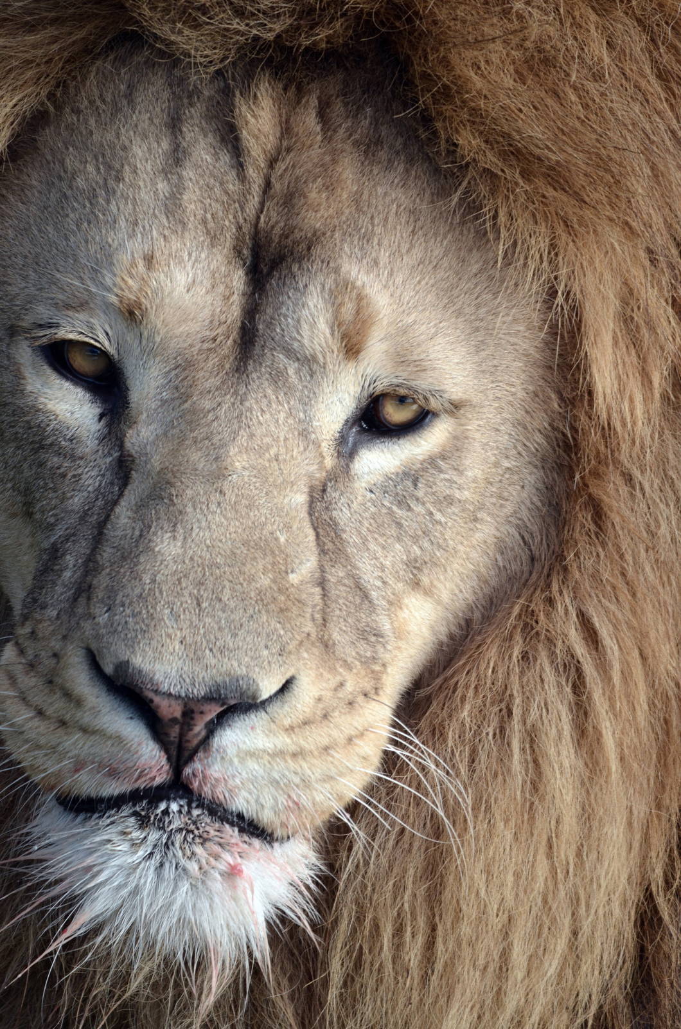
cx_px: 340
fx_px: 21372
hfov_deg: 1.8
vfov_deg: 2.8
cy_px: 514
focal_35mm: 750
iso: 400
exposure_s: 1/800
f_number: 6.3
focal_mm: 500
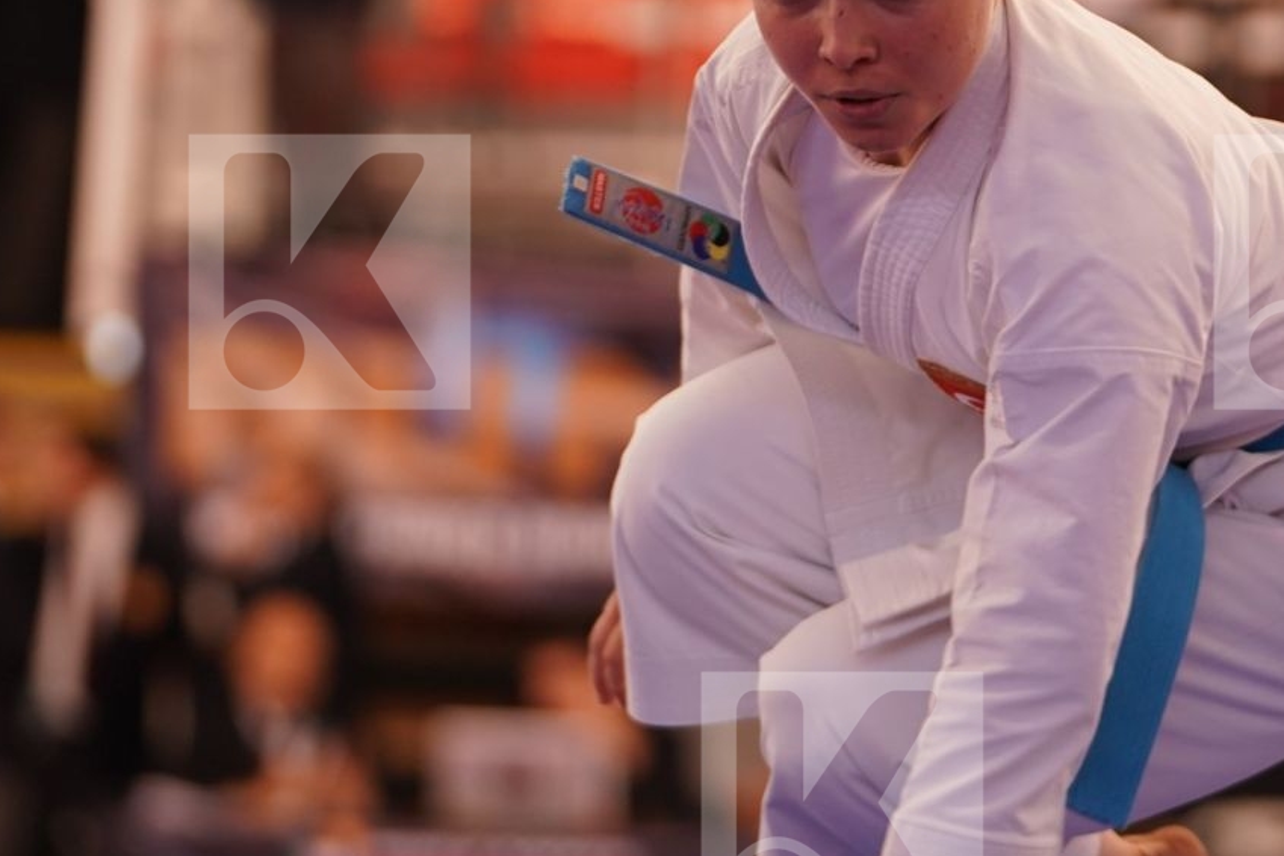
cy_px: 272
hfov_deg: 6.8
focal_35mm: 301
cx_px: 842
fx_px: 10735
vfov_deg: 4.6
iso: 1000
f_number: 2.8
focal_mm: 142
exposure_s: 1/500
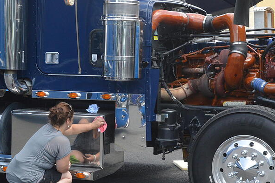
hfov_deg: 21.2
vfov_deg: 14.2
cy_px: 66
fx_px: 732
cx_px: 165
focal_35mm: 96
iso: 800
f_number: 10
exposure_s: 1/400
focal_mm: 35
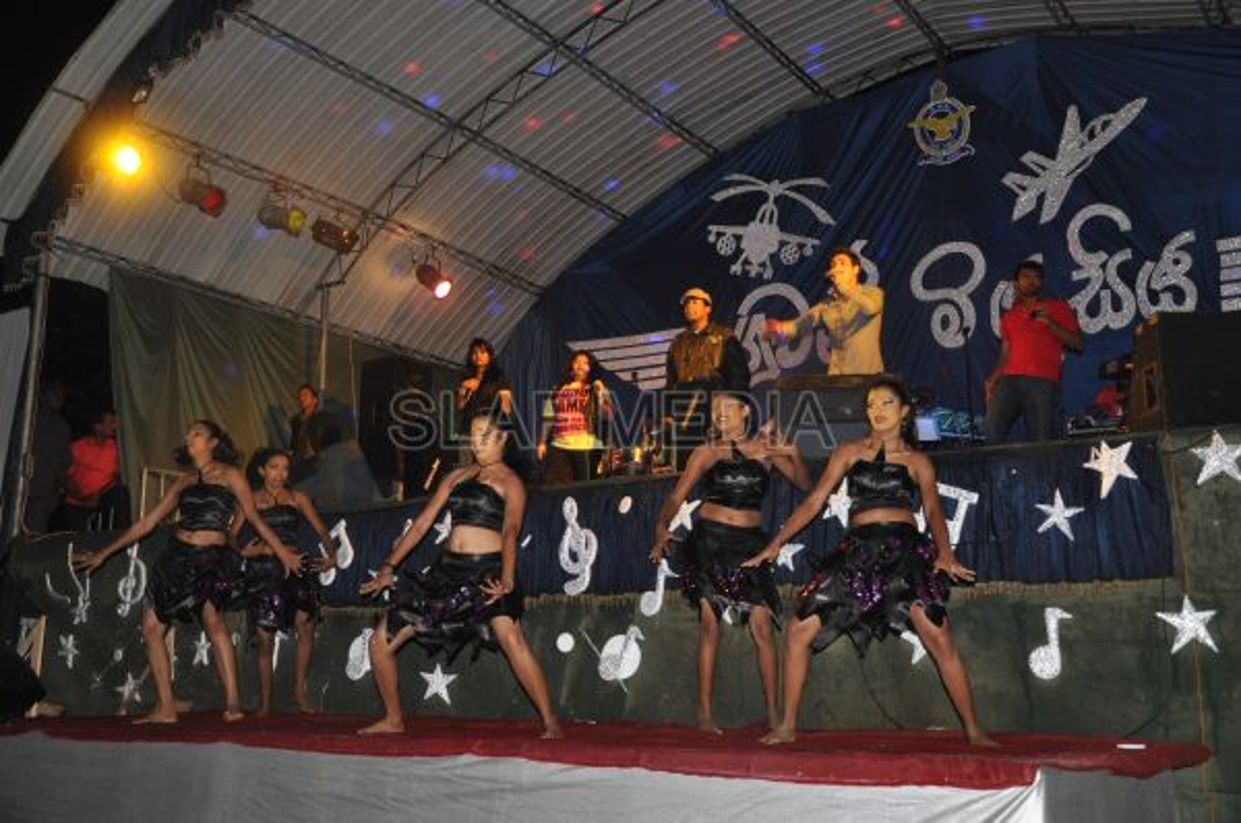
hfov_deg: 51.4
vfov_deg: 35.4
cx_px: 620
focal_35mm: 38
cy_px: 412
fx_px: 1291
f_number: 4
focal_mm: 25
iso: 800
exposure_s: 1/60
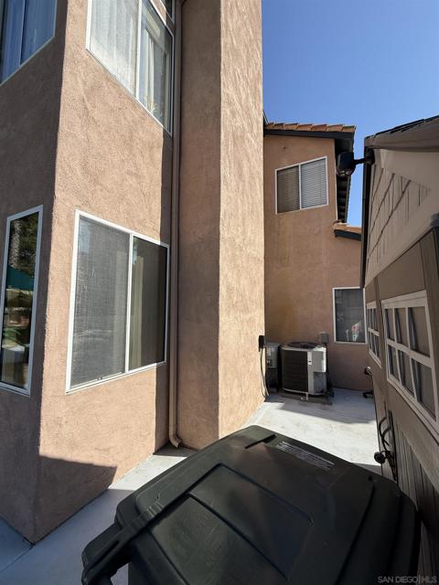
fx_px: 237
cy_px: 292
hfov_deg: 85.7
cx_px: 220
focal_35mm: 14
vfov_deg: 102.1
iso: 50
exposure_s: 1/1848
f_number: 2.2
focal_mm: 2.22
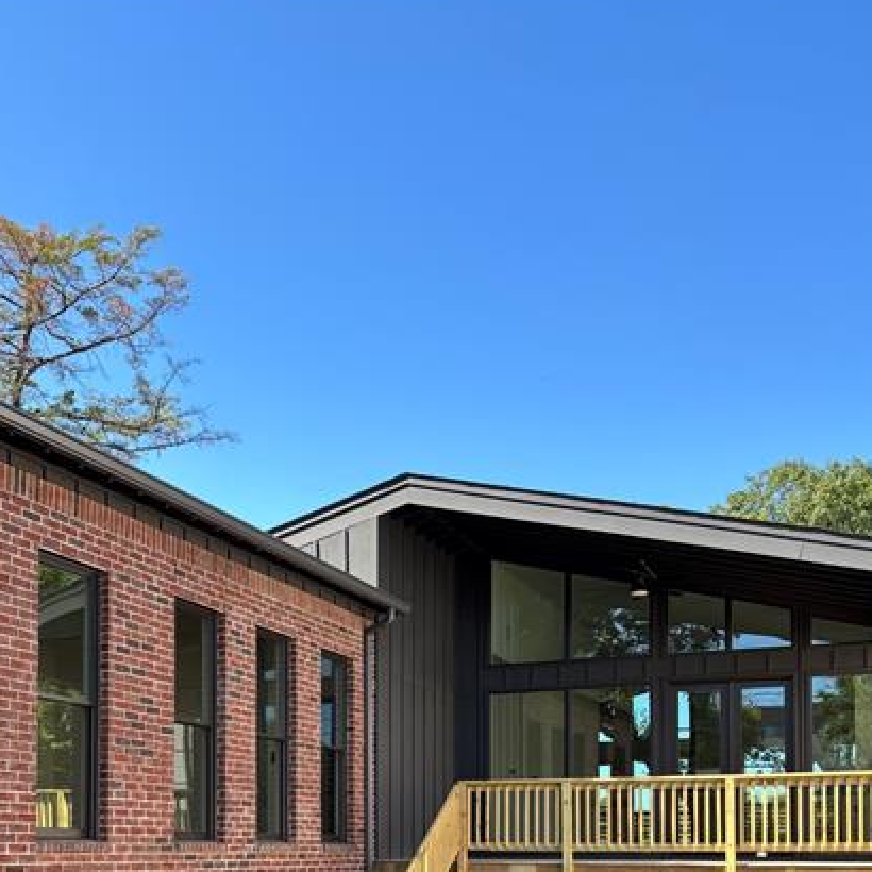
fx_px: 1225
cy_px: 793
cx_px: 387
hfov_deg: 39.1
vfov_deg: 36.6
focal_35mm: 43
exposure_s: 1/1115
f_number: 1.6
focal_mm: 5.96
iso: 50
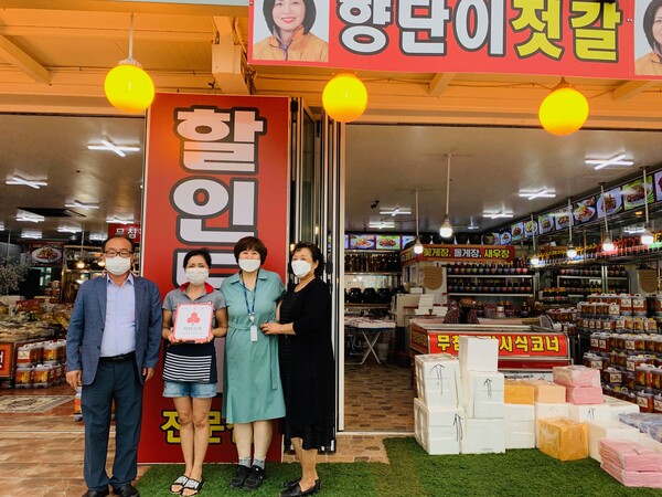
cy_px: 248
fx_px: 497
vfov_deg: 53.1
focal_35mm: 26
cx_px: 331
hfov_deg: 67.3
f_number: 1.8
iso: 25
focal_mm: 4.25
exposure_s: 1/350
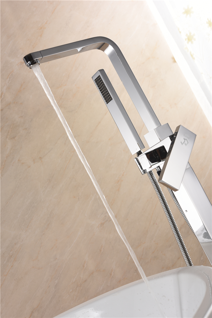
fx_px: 529
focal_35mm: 60
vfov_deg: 33.4
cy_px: 159
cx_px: 106
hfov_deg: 22.6
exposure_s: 1/160
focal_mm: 60
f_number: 10
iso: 100
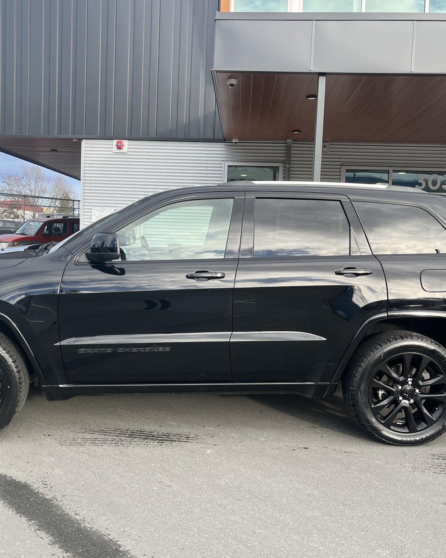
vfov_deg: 52.8
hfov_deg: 43.3
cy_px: 279
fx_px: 561
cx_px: 194
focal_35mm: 34
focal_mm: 5.1
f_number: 1.6
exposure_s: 1/878
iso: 50
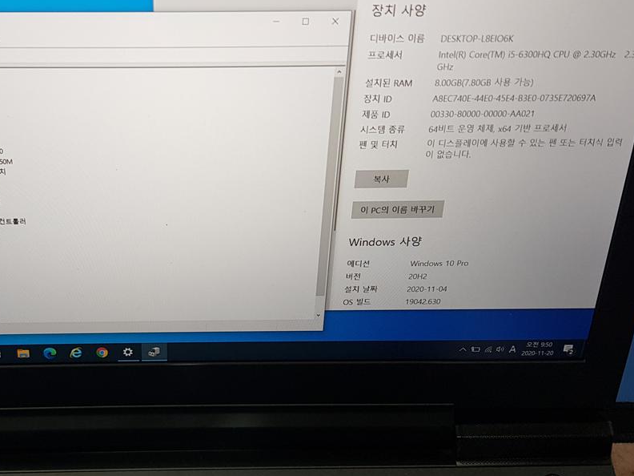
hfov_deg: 43.9
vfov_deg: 34.0
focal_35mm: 42
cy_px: 318
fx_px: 769
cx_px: 193
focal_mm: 4.2
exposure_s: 1/60
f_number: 1.7
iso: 80
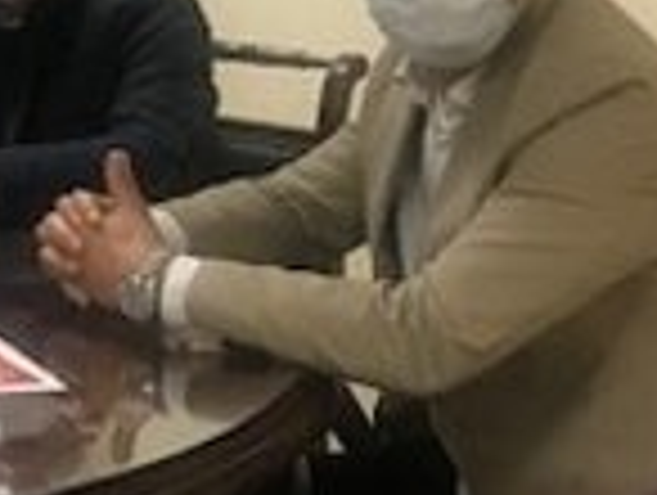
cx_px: -558
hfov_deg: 13.3
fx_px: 2509
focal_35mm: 132
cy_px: -99
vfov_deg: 11.1
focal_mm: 3.99
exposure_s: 1/25
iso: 40
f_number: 1.8
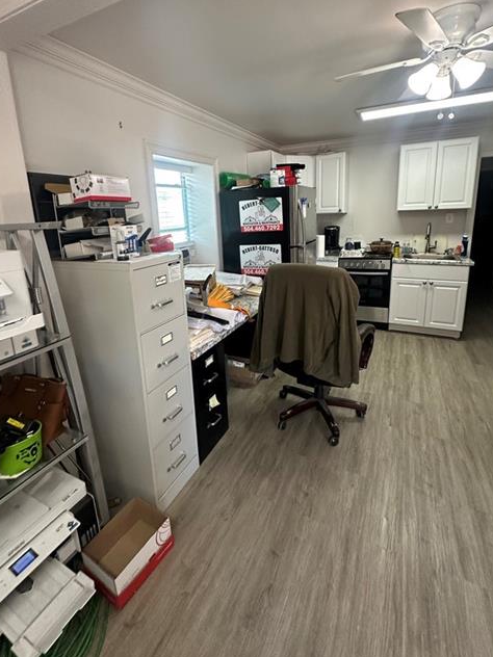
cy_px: 281
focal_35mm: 17
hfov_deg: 74.7
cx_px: 241
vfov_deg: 90.4
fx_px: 323
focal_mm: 2.22
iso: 250
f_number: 2.2
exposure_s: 1/120
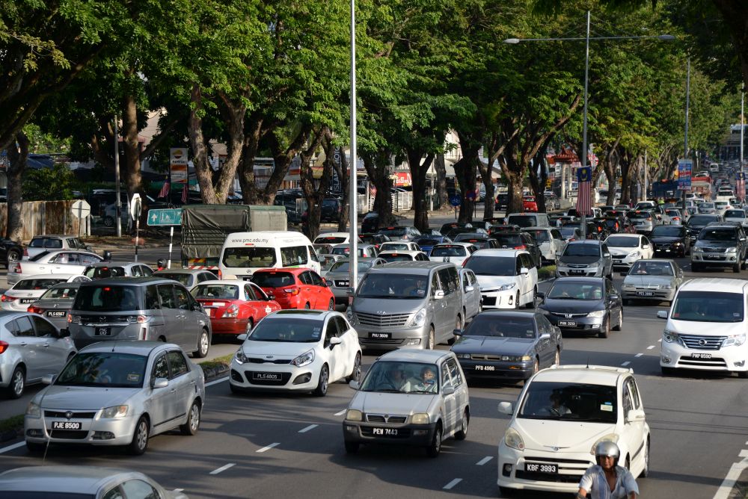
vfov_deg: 11.4
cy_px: 250
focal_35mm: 120
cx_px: 374
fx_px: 2495
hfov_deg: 17.1
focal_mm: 120
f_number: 8
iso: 320
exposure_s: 1/500
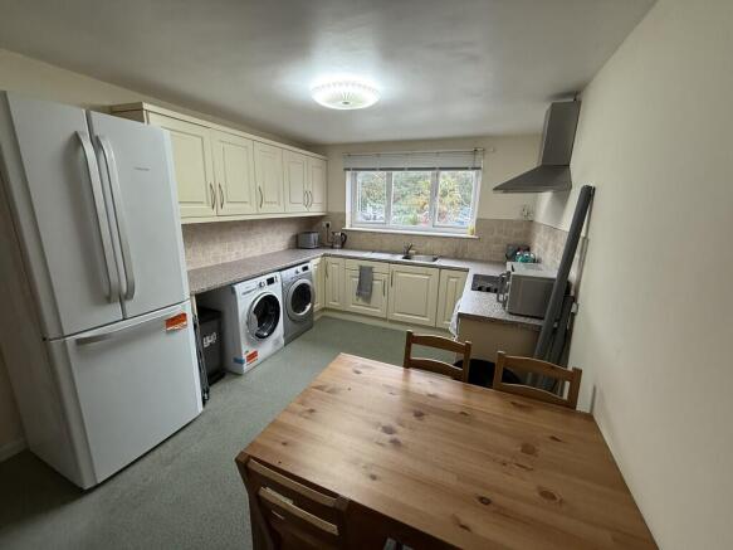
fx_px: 296
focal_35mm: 14
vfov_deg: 85.7
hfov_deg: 102.1
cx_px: 366
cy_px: 275
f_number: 2.2
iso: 200
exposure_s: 1/50
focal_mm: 2.22
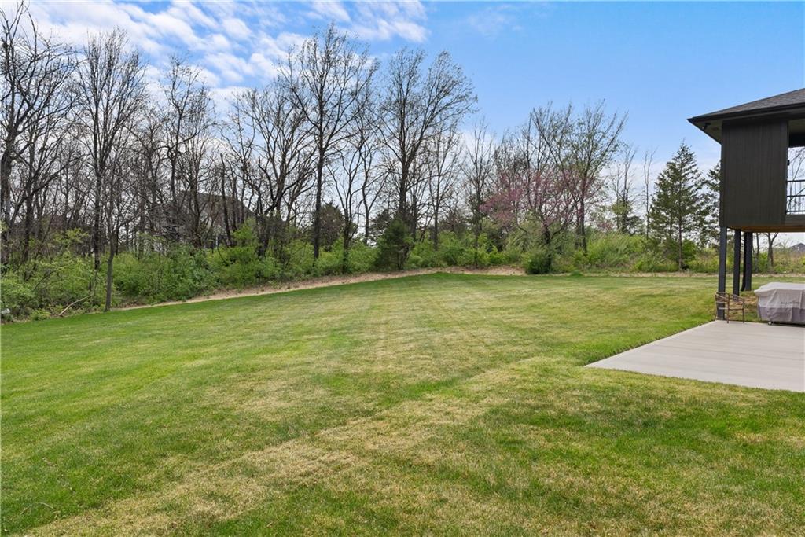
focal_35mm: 24
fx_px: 537
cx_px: 402
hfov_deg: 73.7
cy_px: 268
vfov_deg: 53.1
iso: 100
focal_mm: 24
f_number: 8
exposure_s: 1/60
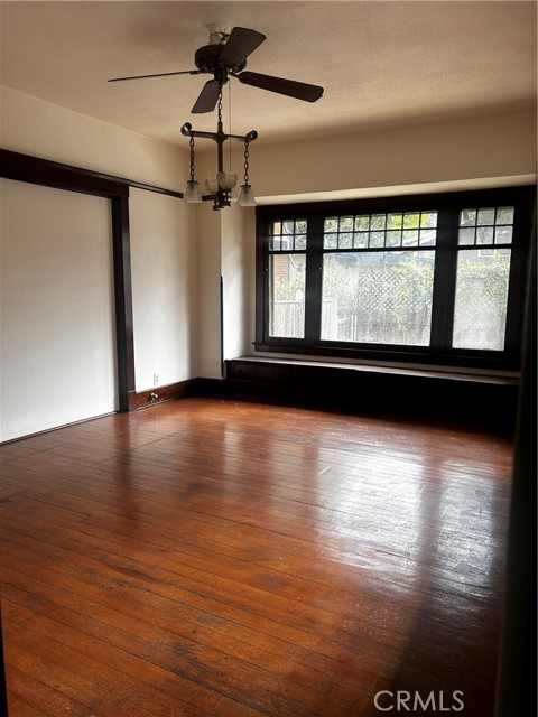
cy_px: 358
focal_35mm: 26
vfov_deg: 67.3
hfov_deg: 53.1
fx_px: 539
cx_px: 269
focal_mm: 5.7
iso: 32
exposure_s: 1/121
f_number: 1.5
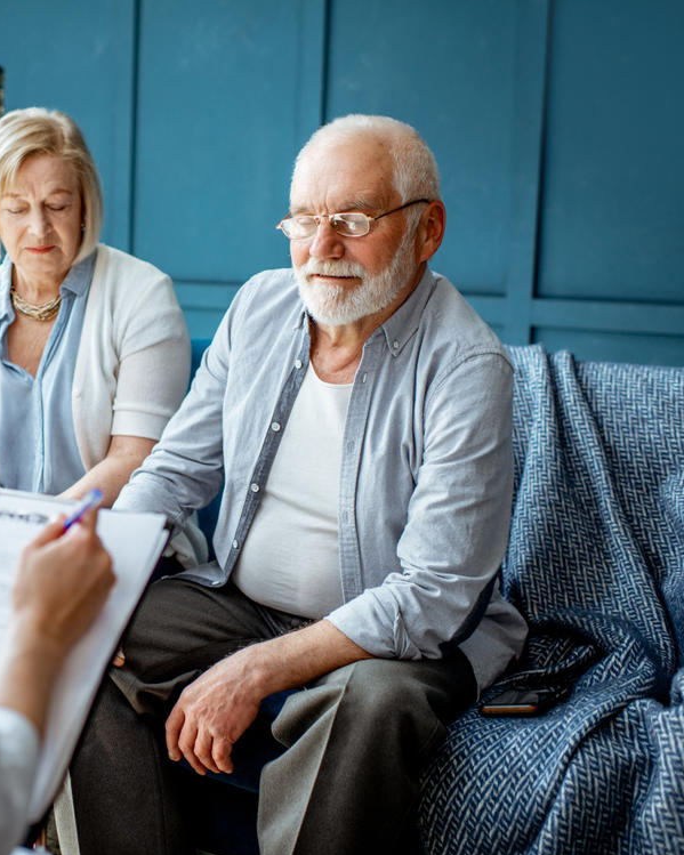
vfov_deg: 37.3
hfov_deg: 29.4
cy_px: 433
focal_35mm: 50
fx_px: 1265
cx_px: 111
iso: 400
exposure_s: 1/200
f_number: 2.2
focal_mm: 35
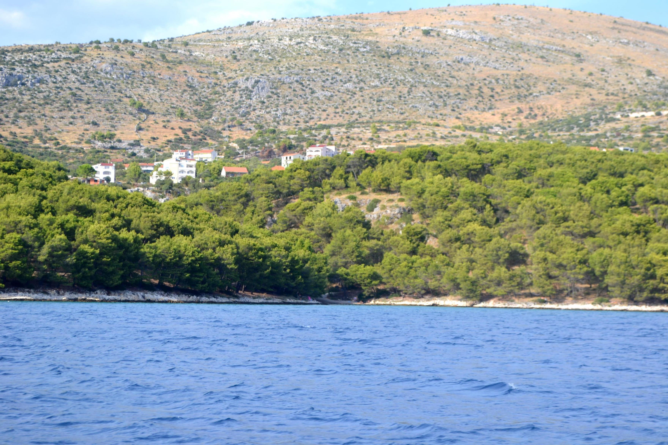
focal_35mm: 82
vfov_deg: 16.6
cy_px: 222
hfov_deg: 24.6
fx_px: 1531
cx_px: 334
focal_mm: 55
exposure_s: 1/125
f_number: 5.6
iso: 140
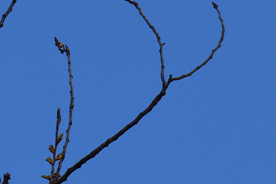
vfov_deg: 0.6
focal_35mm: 2453
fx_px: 18800
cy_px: 211
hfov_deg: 0.8
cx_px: -69
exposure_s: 1/800
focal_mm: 400
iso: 400
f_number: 9
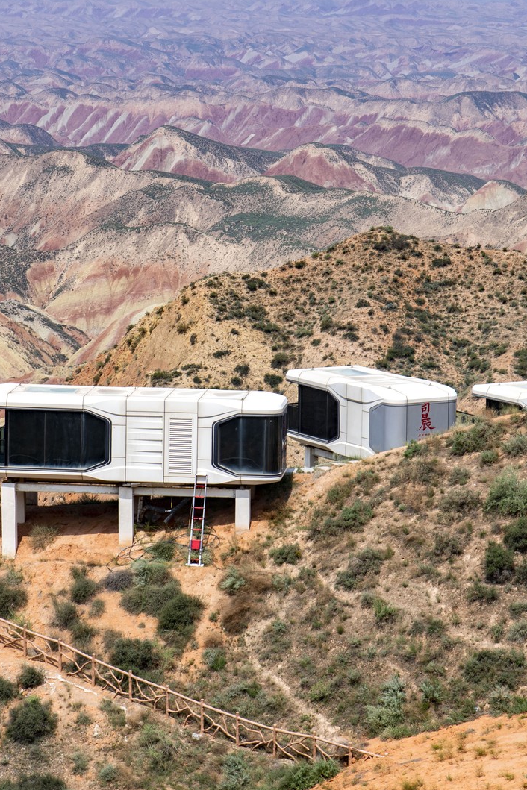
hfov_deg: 10.5
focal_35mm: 130
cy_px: 394
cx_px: 235
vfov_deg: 15.8
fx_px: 2854
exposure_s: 1/800
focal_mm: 86
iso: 250
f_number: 9
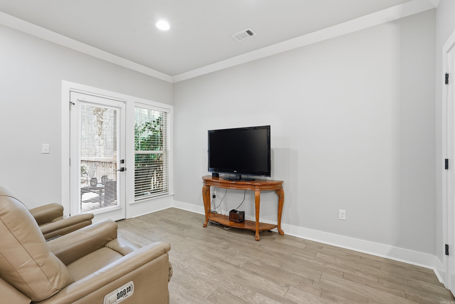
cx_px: 228
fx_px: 202
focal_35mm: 16
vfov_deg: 73.8
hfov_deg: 96.7
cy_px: 152
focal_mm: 16
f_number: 9
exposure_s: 1/13
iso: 250
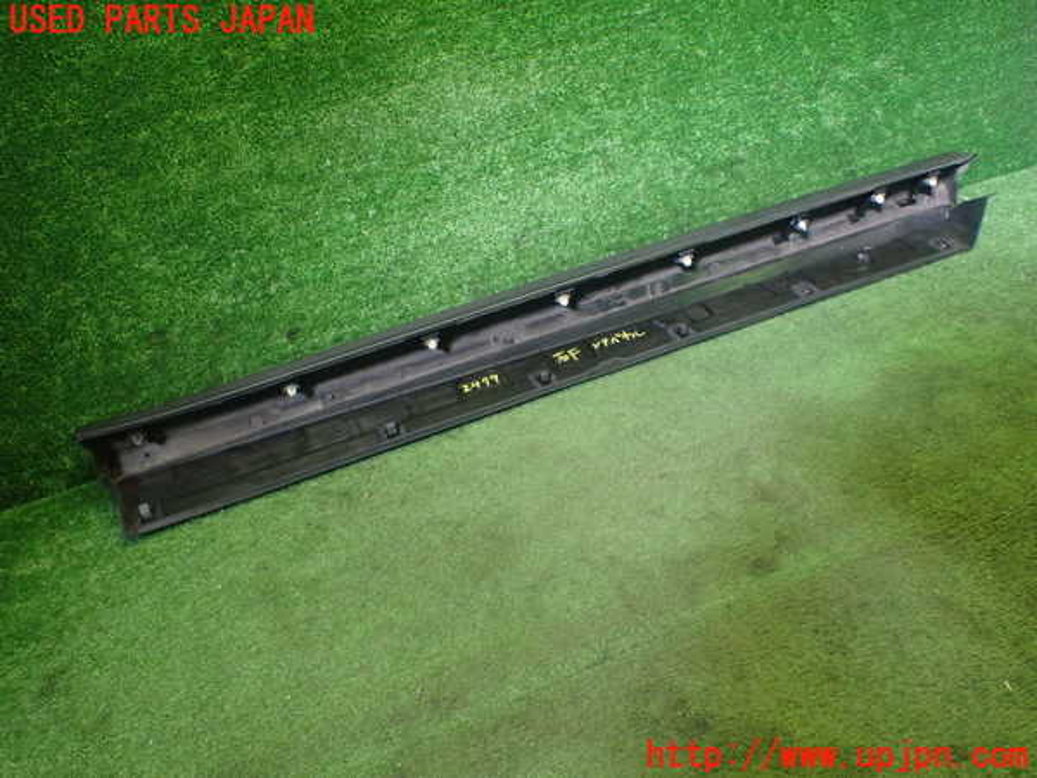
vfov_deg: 46.8
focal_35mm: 30
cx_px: 518
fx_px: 899
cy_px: 389
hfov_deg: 60.0
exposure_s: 1/125
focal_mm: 5.4
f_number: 2.3
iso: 400
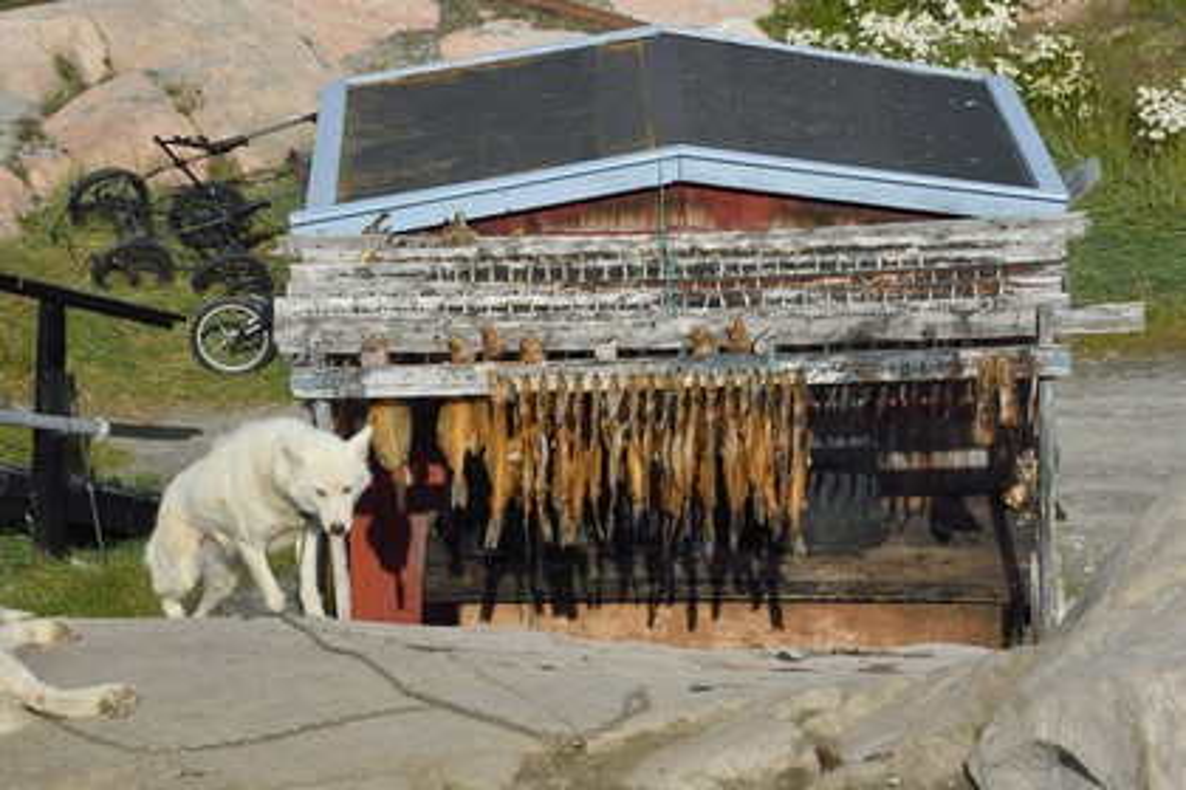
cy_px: 395
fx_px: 6588
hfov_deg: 10.3
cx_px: 593
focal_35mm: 200
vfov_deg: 6.9
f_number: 11
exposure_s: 1/320
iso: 200
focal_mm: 200
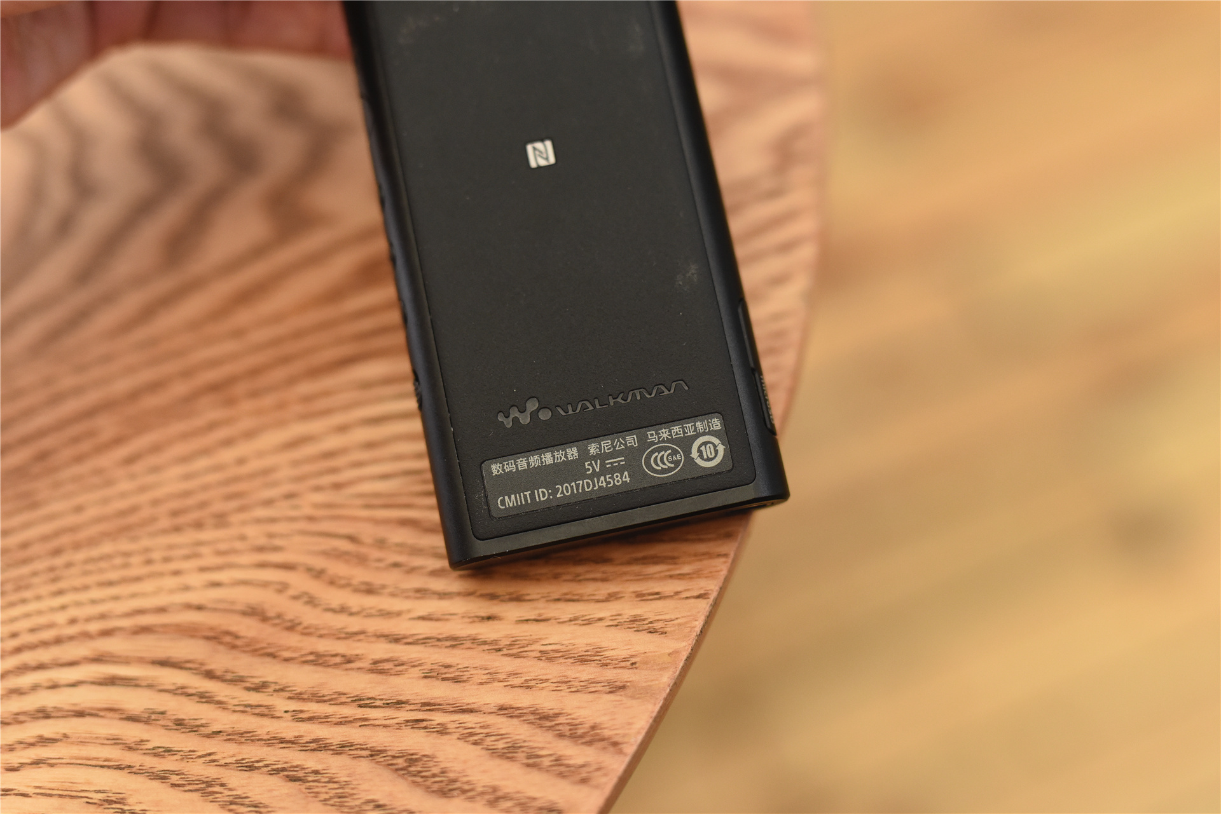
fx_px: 1696
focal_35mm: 50
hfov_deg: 39.6
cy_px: 407
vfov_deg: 27.0
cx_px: 610
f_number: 2.5
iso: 1600
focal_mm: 50
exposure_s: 1/100
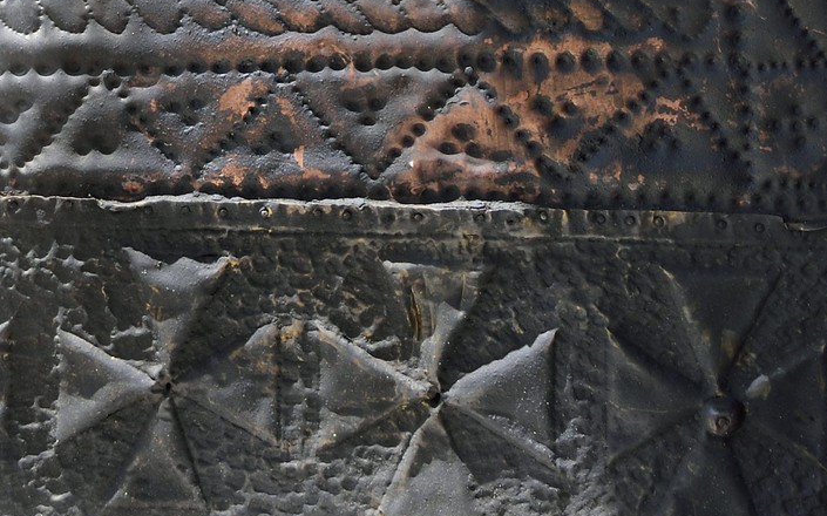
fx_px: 2974
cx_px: 300
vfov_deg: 8.7
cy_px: -854
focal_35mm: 132
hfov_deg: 15.8
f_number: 7.1
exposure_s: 1/160
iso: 200
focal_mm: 38
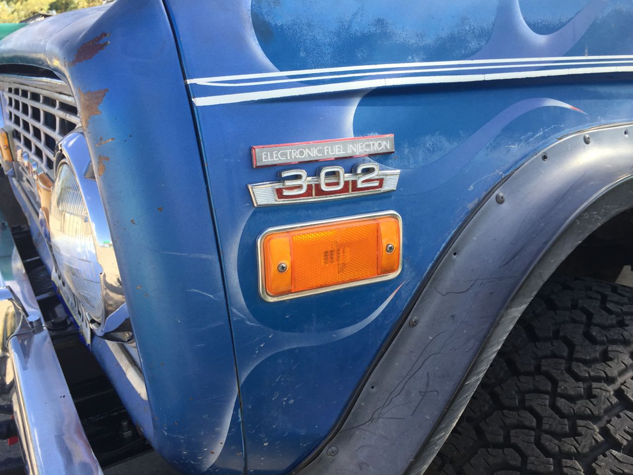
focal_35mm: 29
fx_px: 530
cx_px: 316
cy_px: 238
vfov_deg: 48.2
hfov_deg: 61.7
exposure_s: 1/380
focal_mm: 4.15
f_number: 2.2
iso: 32
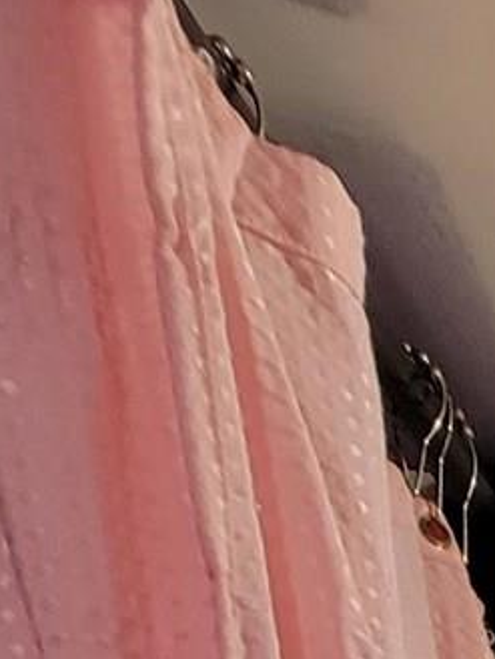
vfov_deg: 11.7
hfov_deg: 10.8
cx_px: 1487
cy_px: 1947
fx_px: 1734
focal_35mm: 91
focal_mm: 2.2
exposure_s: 1/60
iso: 125
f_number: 2.2
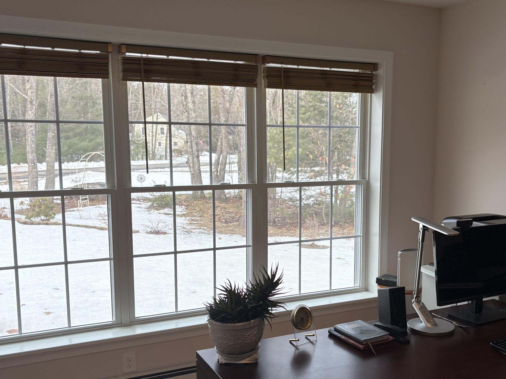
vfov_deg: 38.6
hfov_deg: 49.9
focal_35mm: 37
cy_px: 216
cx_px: 293
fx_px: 541
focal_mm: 5.96
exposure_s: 1/60
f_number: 1.6
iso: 100
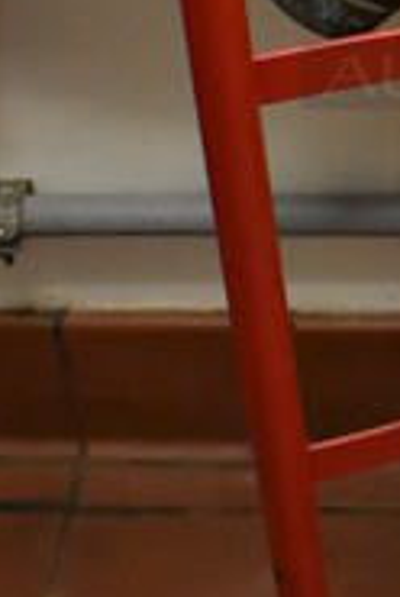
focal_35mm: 133
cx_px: 661
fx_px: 2208
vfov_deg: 15.0
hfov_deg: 9.9
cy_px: -60
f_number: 3.5
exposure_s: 1/125
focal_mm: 18
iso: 3600
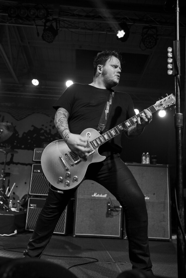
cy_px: 139
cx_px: 93
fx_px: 271
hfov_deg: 37.9
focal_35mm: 35
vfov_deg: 54.4
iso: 3200
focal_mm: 23
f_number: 3.2
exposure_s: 1/160
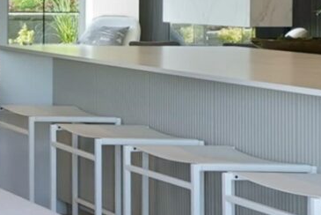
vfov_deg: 12.0
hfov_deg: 15.4
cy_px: 29
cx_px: -263
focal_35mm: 114
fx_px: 1017
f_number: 5
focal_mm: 16
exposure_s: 1/250
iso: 200
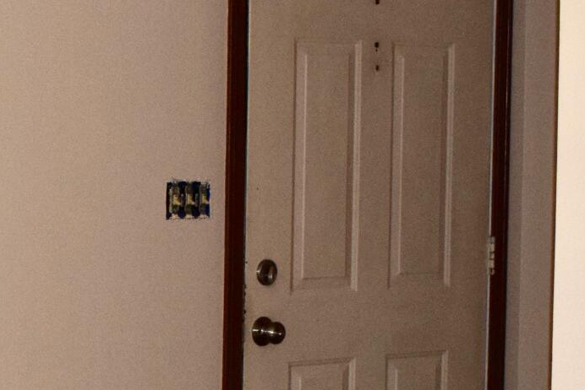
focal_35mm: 143
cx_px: -329
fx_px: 2325
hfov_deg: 13.4
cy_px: 250
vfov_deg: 9.6
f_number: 5.6
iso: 560
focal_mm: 22
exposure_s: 1/125
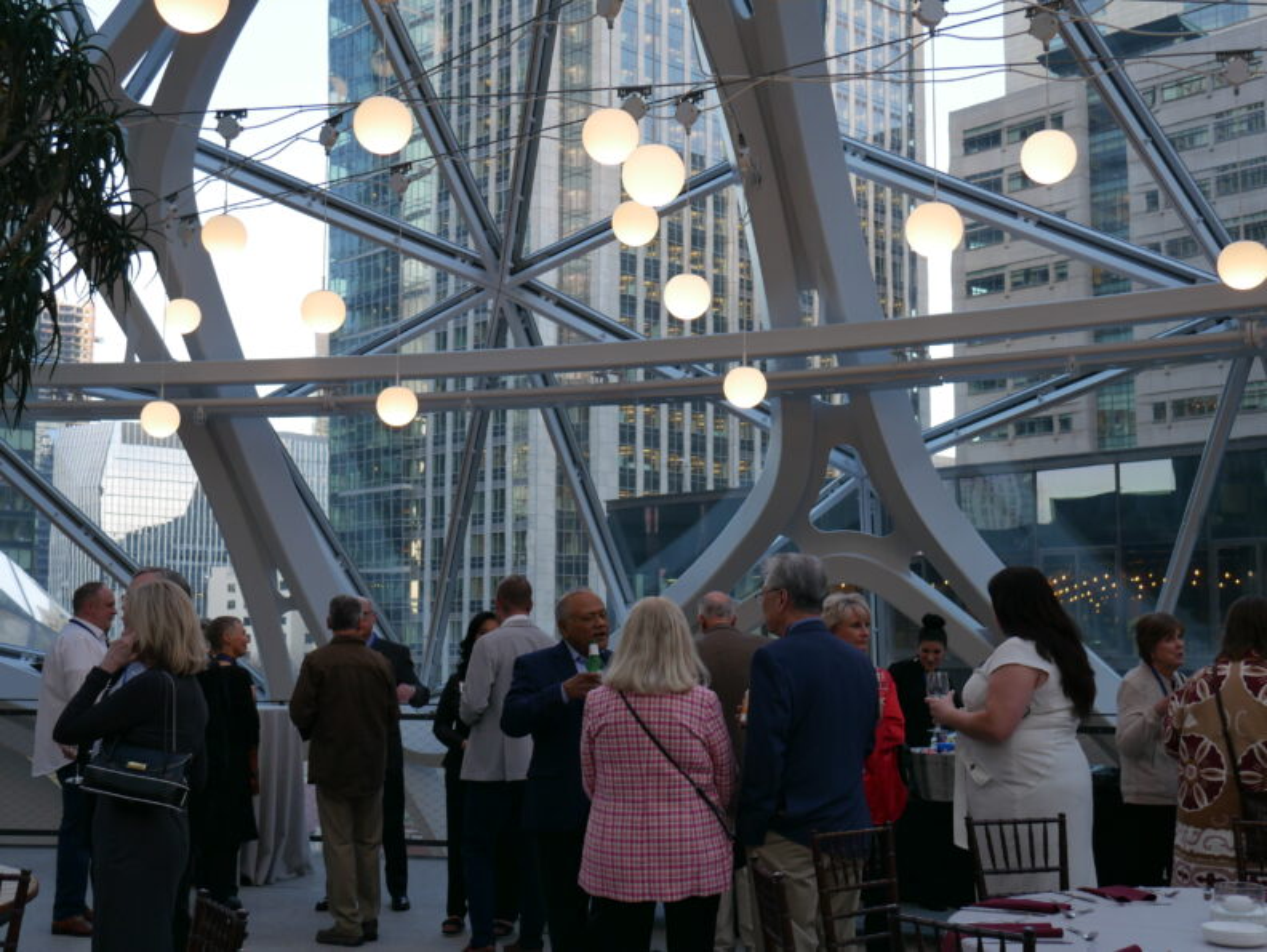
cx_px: 634
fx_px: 1611
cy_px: 476
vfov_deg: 32.9
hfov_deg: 42.9
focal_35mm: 44
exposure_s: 1/80
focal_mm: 22
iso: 200
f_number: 4.7
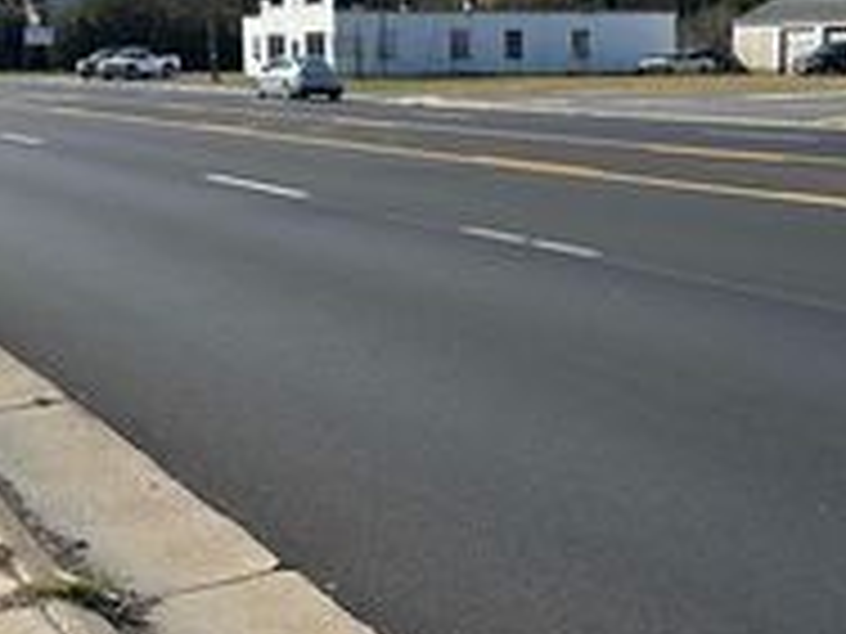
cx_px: 540
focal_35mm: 64
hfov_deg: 30.1
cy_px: 214
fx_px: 1564
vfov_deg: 22.8
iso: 80
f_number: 1.78
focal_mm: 6.86
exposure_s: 1/5263
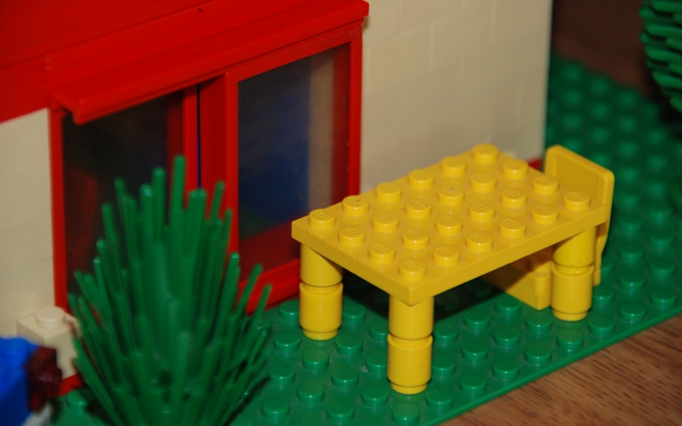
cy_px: 202
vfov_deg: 4.3
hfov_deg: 6.8
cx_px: 341
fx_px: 5707
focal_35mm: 307
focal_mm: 200
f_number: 6.3
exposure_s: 1/60
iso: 400
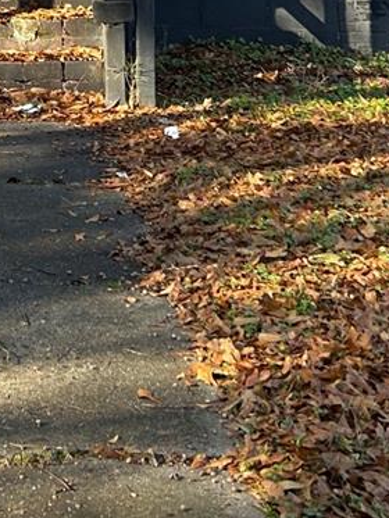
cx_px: -60
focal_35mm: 107
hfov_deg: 13.5
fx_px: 1602
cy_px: -237
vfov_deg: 16.8
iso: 50
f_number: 1.5
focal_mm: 5.7
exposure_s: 1/723
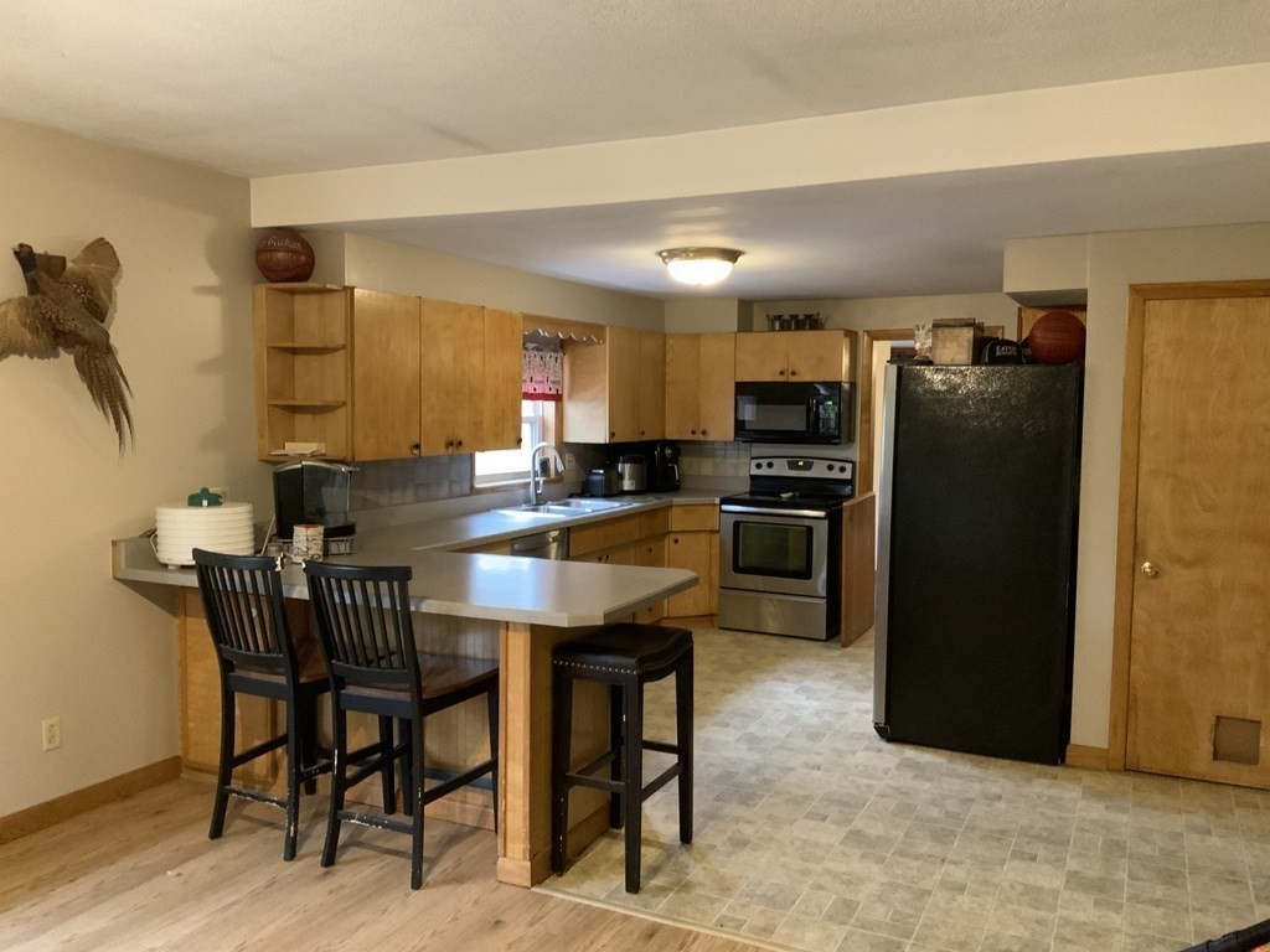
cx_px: 635
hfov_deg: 61.7
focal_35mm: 29
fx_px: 1064
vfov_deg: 48.2
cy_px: 476
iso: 320
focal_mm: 3
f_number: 1.8
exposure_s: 1/30
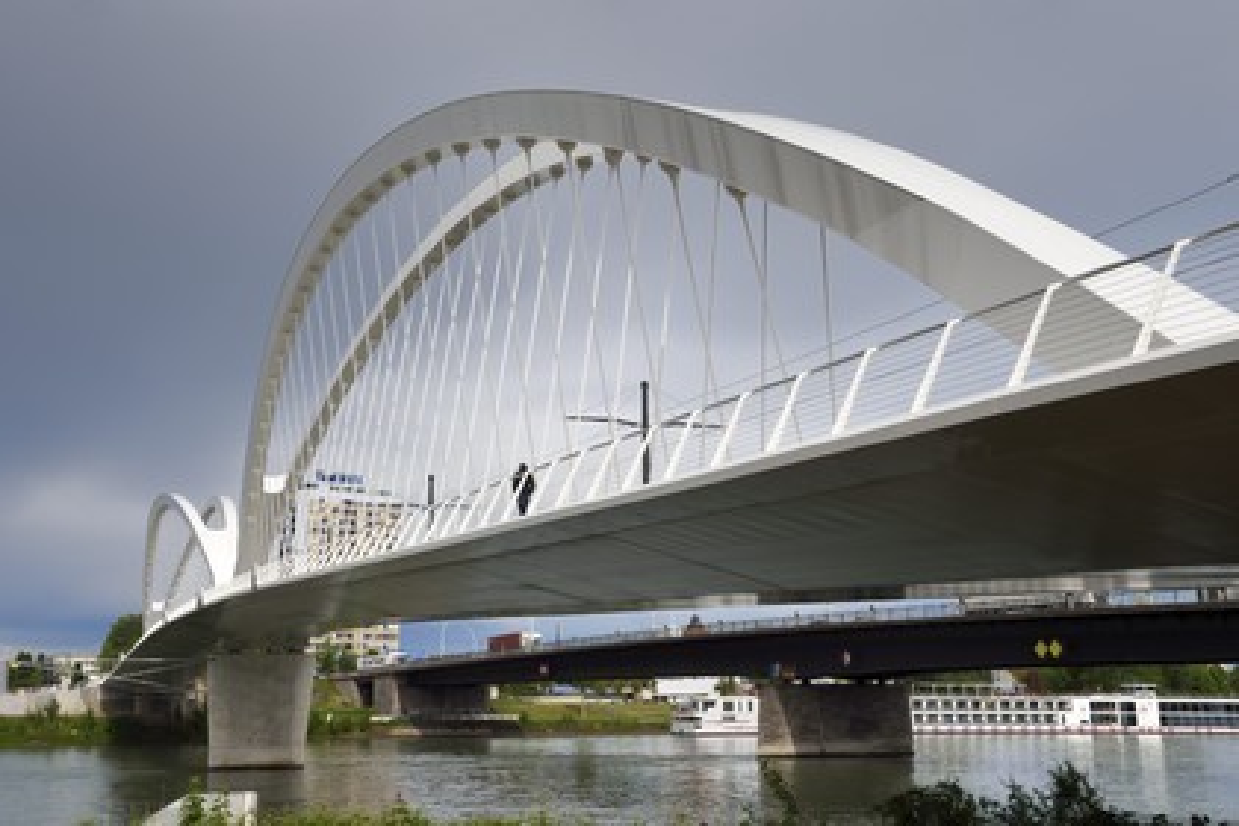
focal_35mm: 42
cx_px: 620
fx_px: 1445
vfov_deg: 31.9
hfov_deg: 46.4
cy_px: 413
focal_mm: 42
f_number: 18
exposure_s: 1/400
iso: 400
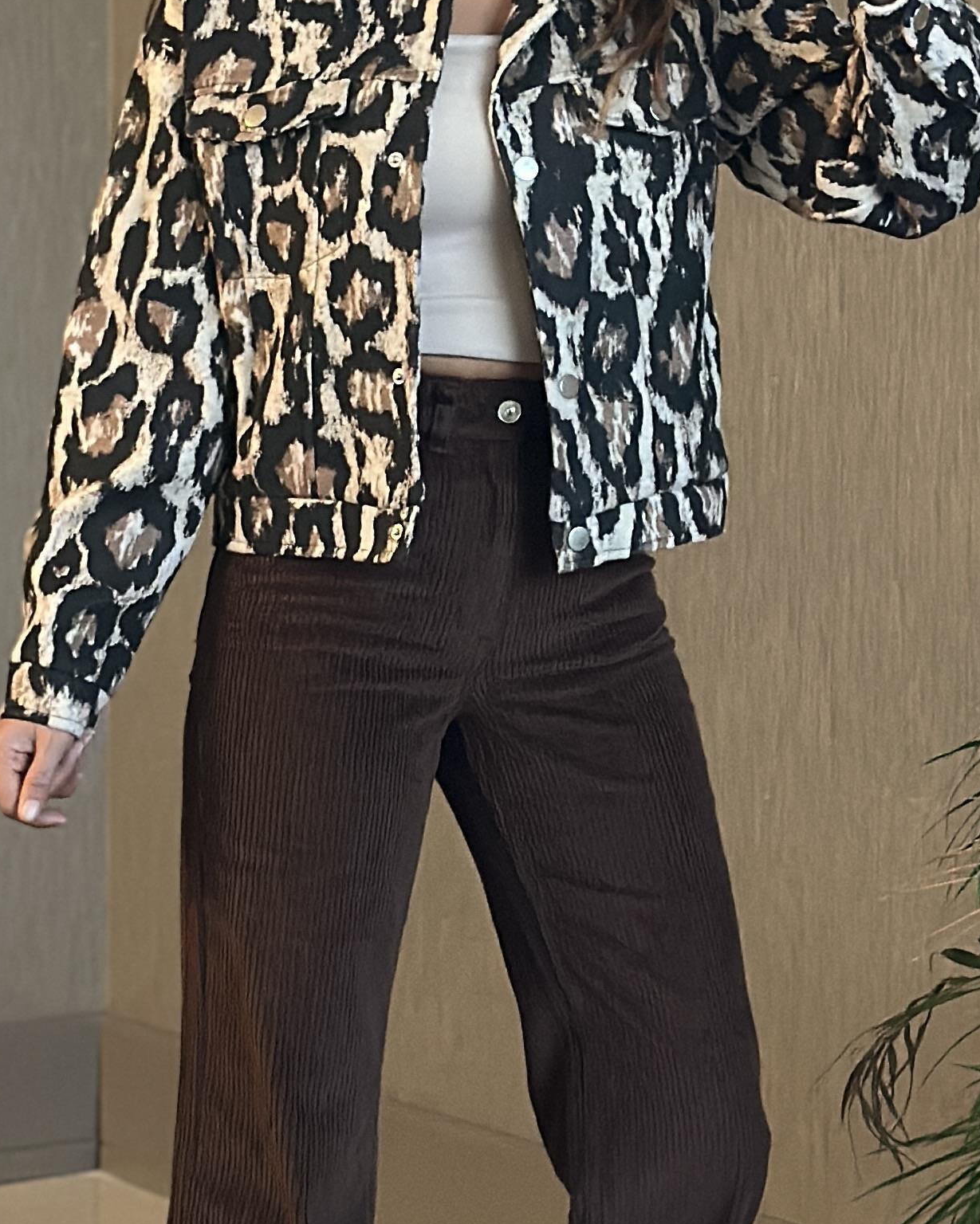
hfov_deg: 12.5
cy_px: 666
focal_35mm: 123
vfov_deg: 15.6
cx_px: 468
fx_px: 4459
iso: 800
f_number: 1.78
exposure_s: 1/25
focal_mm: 6.86
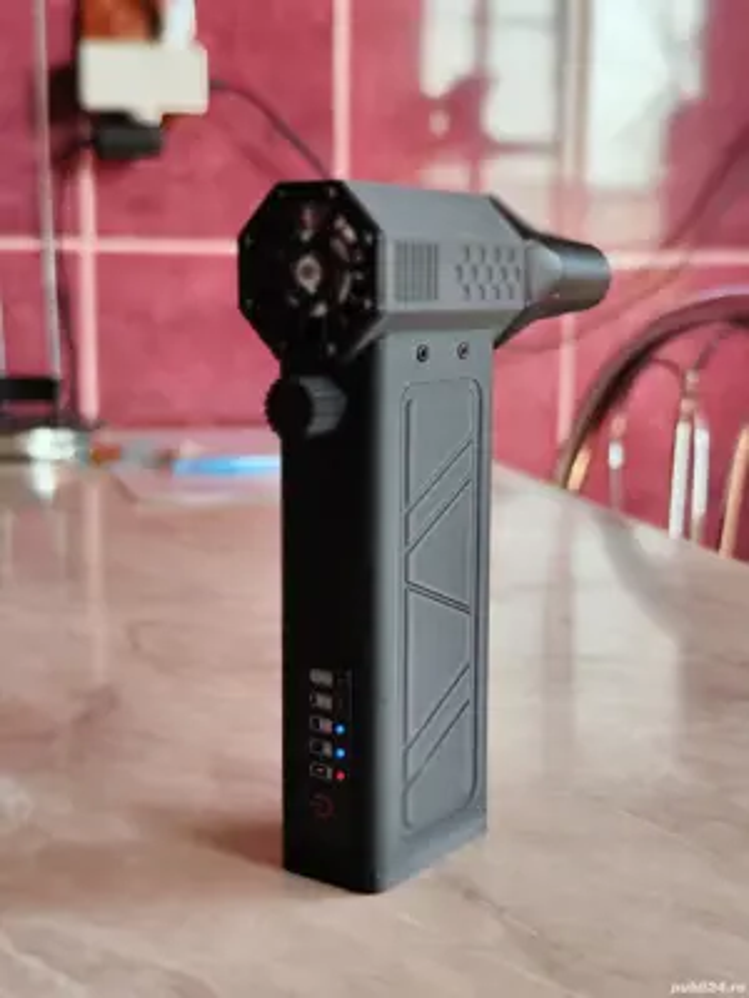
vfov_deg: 73.9
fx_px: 664
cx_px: 374
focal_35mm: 23
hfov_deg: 58.9
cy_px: 499
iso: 112
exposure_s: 1/100
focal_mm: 7.01
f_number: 1.69
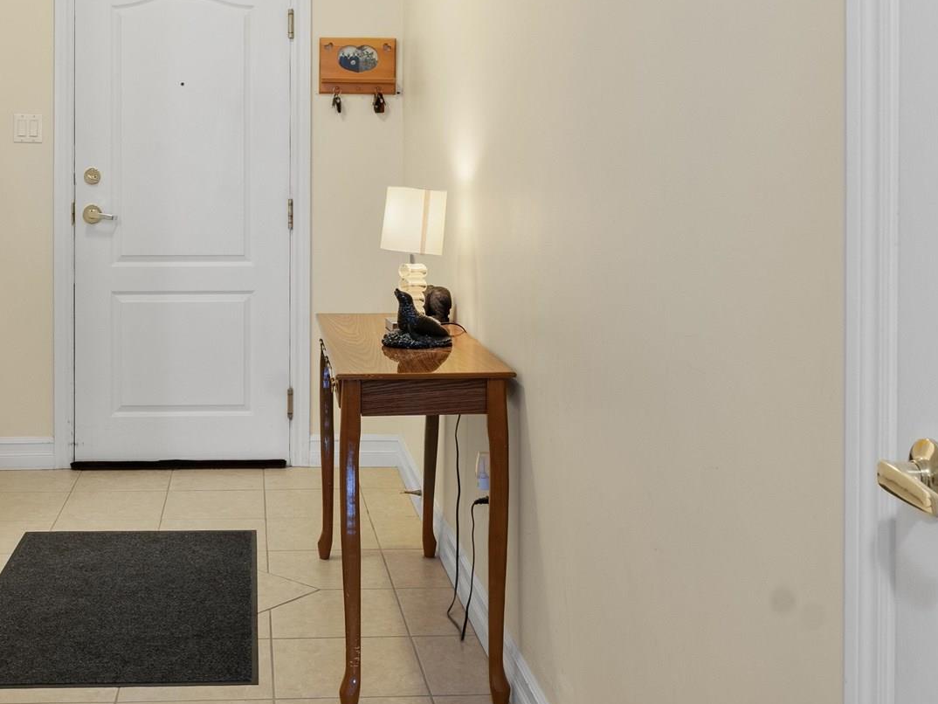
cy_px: 199
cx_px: 307
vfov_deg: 32.4
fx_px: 1193
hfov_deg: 42.3
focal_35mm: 44
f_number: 8
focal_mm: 16
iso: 400
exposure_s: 1/2.5
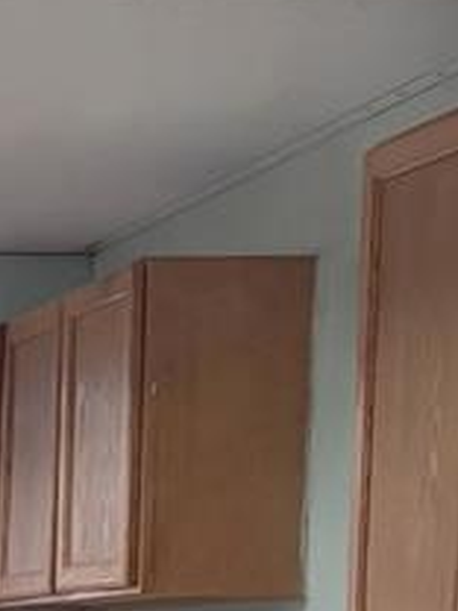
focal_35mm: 150
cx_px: -802
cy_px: 1345
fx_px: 2646
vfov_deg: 11.4
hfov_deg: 8.6
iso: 64
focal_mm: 5.96
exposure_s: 1/60
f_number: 1.6
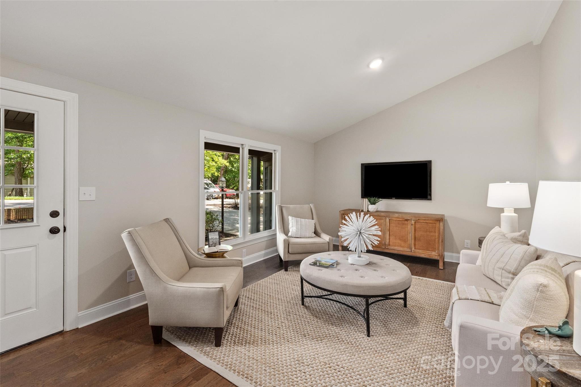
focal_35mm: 15
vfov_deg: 77.3
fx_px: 242
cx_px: 290
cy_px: 194
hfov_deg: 100.4
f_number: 11
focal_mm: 15
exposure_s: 1/20
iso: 400
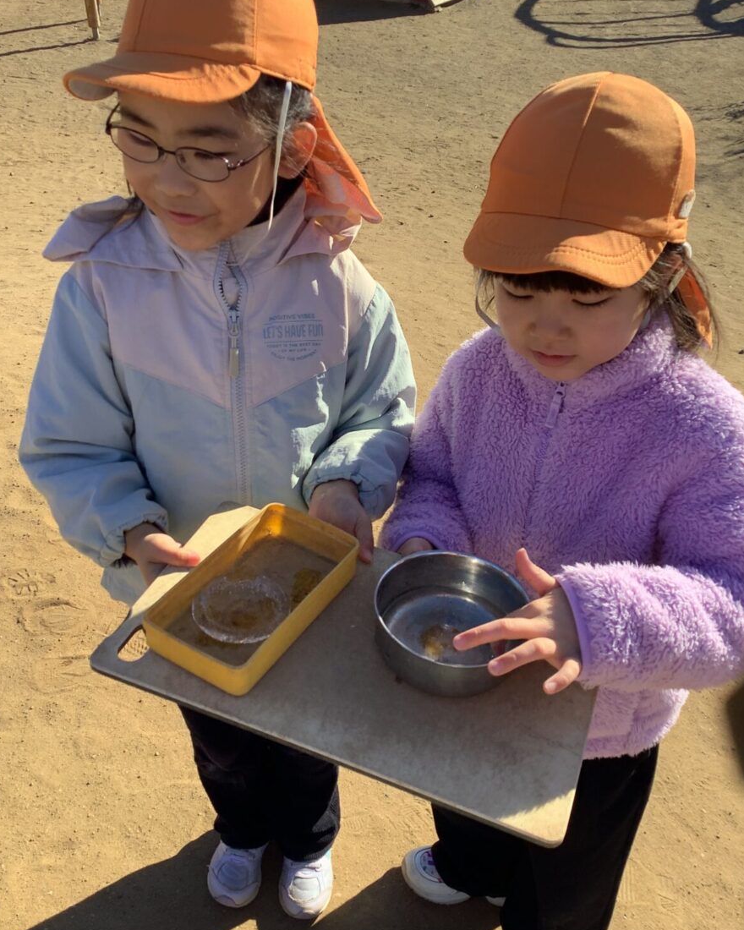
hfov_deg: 44.5
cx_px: 372
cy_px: 483
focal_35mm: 33
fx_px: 908
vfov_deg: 54.2
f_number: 2.4
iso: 25
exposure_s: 1/485
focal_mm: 3.3
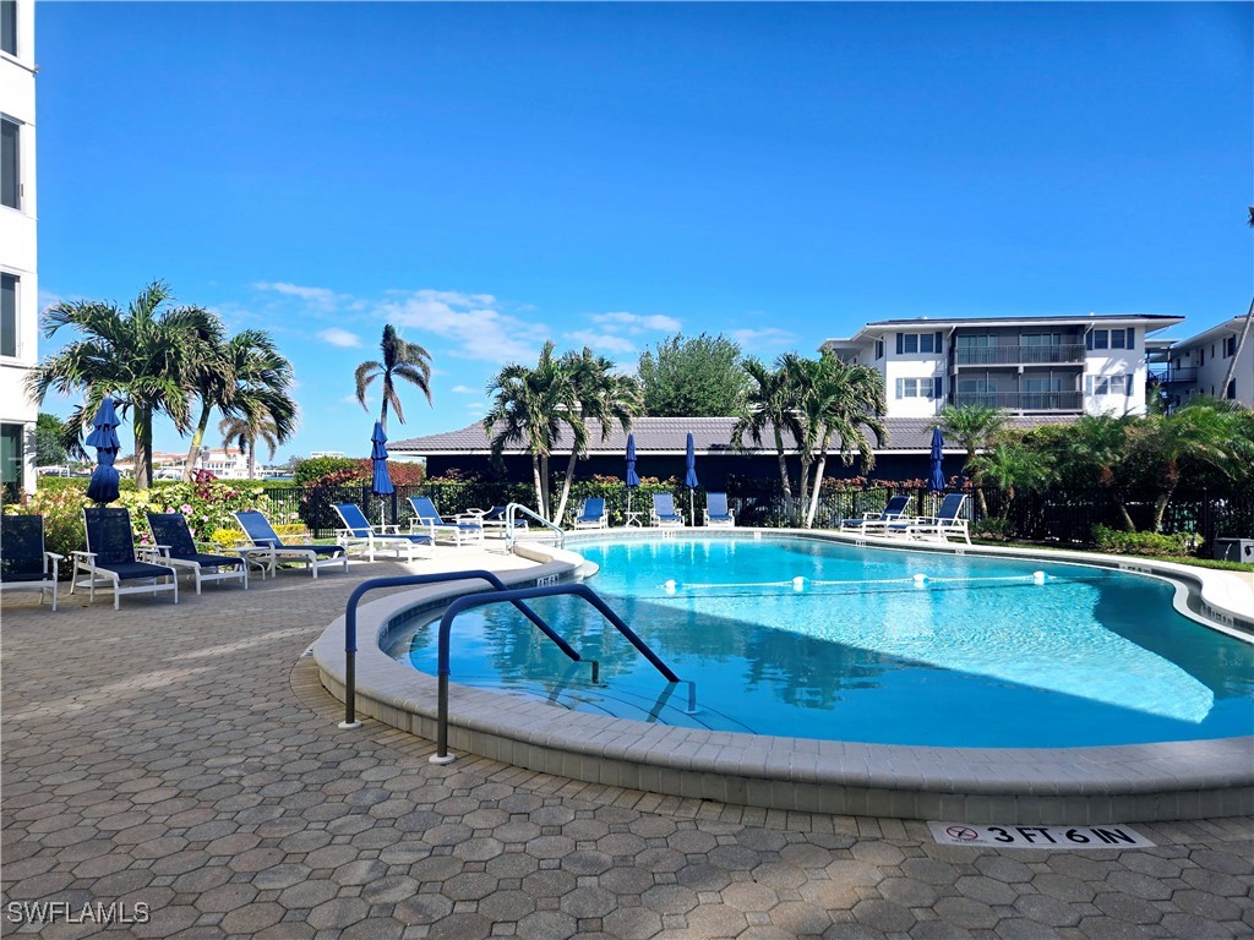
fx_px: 833
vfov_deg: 58.9
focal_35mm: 23
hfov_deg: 73.9
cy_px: 470
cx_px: 627
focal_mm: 5.4
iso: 25
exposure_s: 1/2000
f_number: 1.8
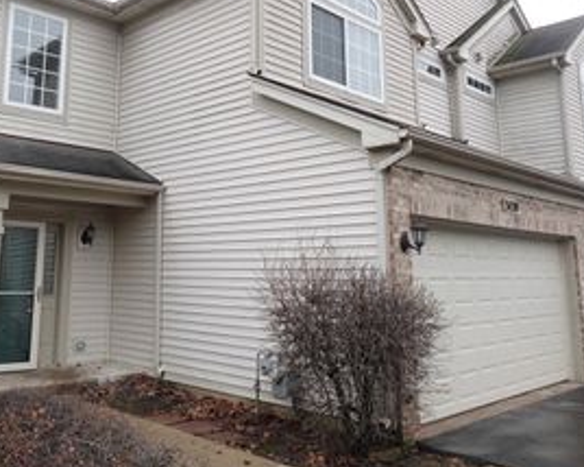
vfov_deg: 41.6
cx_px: 216
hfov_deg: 51.0
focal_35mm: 35
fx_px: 605
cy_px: 154
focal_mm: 7.6
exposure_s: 1/1000
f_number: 2
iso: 125
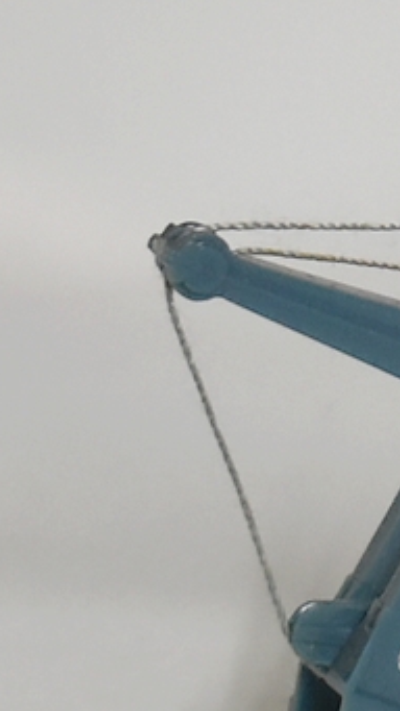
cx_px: 856
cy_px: 390
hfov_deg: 7.0
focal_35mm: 166
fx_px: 3128
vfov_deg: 13.0
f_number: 4.8
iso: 1600
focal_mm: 40
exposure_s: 1/125
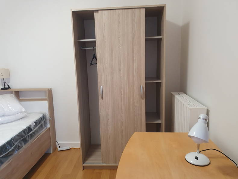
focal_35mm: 26
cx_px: 119
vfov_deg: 53.0
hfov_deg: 67.3
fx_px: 179
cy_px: 90
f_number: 2.4
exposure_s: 1/50
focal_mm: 4.32
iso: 500
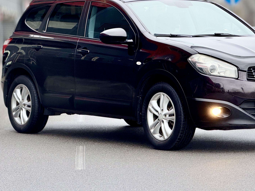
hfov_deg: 11.5
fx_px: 1267
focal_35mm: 172
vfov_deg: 8.6
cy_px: 64
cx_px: 167
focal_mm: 15.66
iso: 80
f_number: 2.8
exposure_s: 1/99
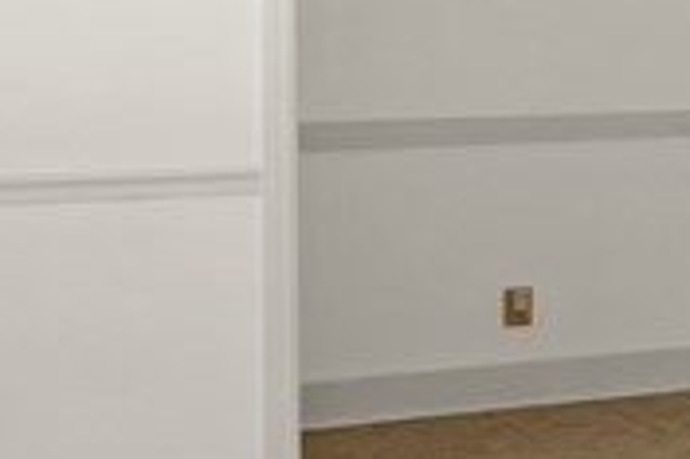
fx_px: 1955
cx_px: 1874
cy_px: -22
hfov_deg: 12.6
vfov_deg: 13.2
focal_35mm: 102
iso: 250
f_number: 7.1
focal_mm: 11
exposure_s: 1/13
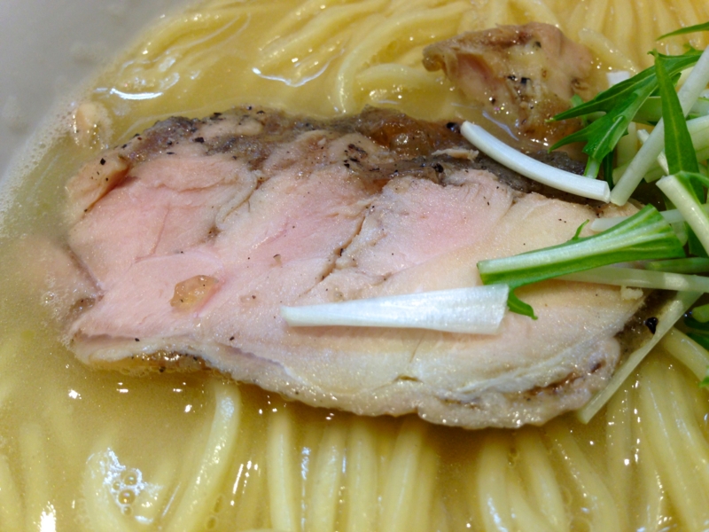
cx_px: 354
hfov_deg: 55.4
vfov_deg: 42.9
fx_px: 676
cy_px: 266
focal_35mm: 33
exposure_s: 1/24
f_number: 2.4
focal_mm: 4.12
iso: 50
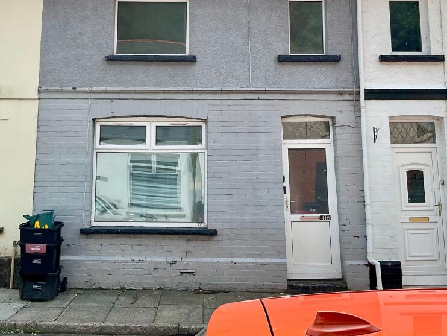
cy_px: 112
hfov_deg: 46.7
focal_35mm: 40
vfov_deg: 35.6
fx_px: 517
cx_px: 202
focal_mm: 3
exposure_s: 1/829
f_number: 1.8
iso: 16
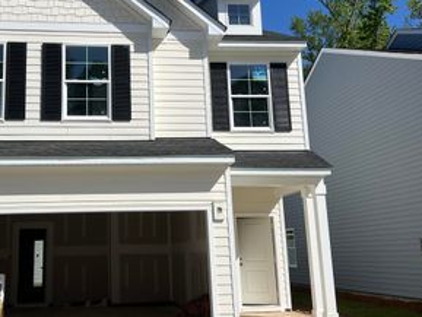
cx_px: 143
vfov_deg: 32.1
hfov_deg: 41.6
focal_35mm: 45
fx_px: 549
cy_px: 125
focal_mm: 5.7
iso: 50
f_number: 1.5
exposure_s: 1/7463
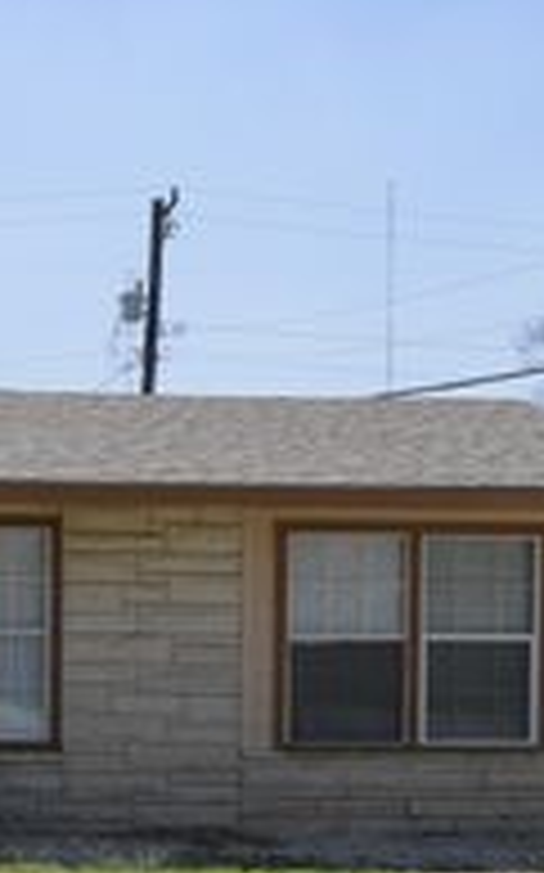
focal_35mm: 84
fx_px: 1996
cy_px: 664
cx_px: -396
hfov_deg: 14.0
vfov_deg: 24.4
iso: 6400
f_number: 11
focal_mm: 32
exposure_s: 1/2500
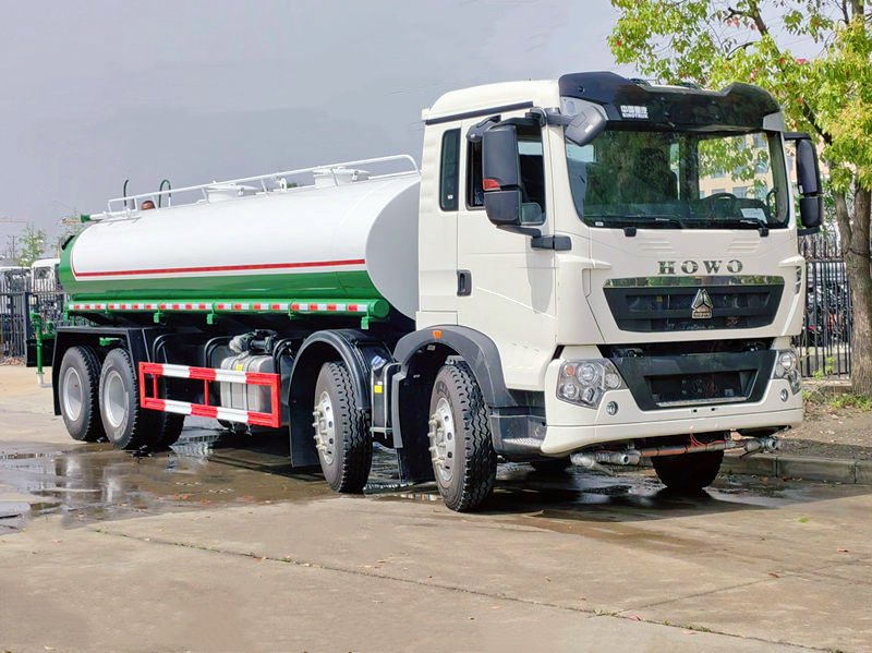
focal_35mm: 54
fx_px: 1359
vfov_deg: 27.0
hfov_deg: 35.6
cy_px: 326
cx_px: 436
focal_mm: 5.52
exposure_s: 1/7407
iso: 80
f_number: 1.9
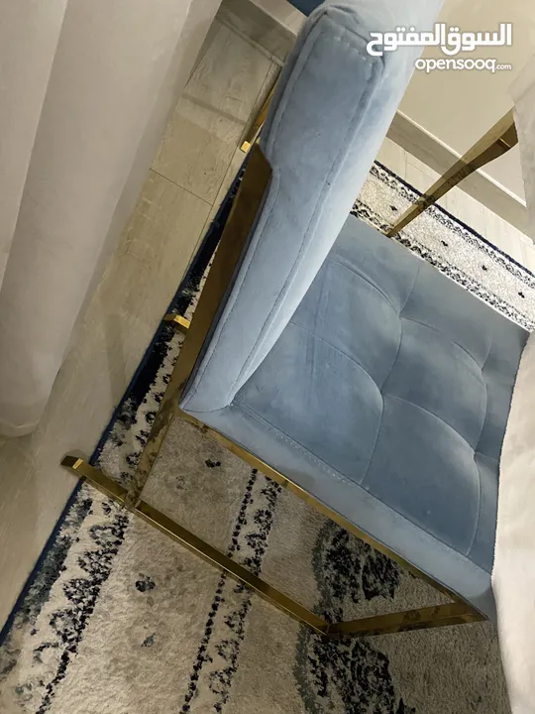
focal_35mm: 26
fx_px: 536
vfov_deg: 67.3
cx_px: 268
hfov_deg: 53.1
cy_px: 357
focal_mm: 4.25
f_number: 1.8
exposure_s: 1/25
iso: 640
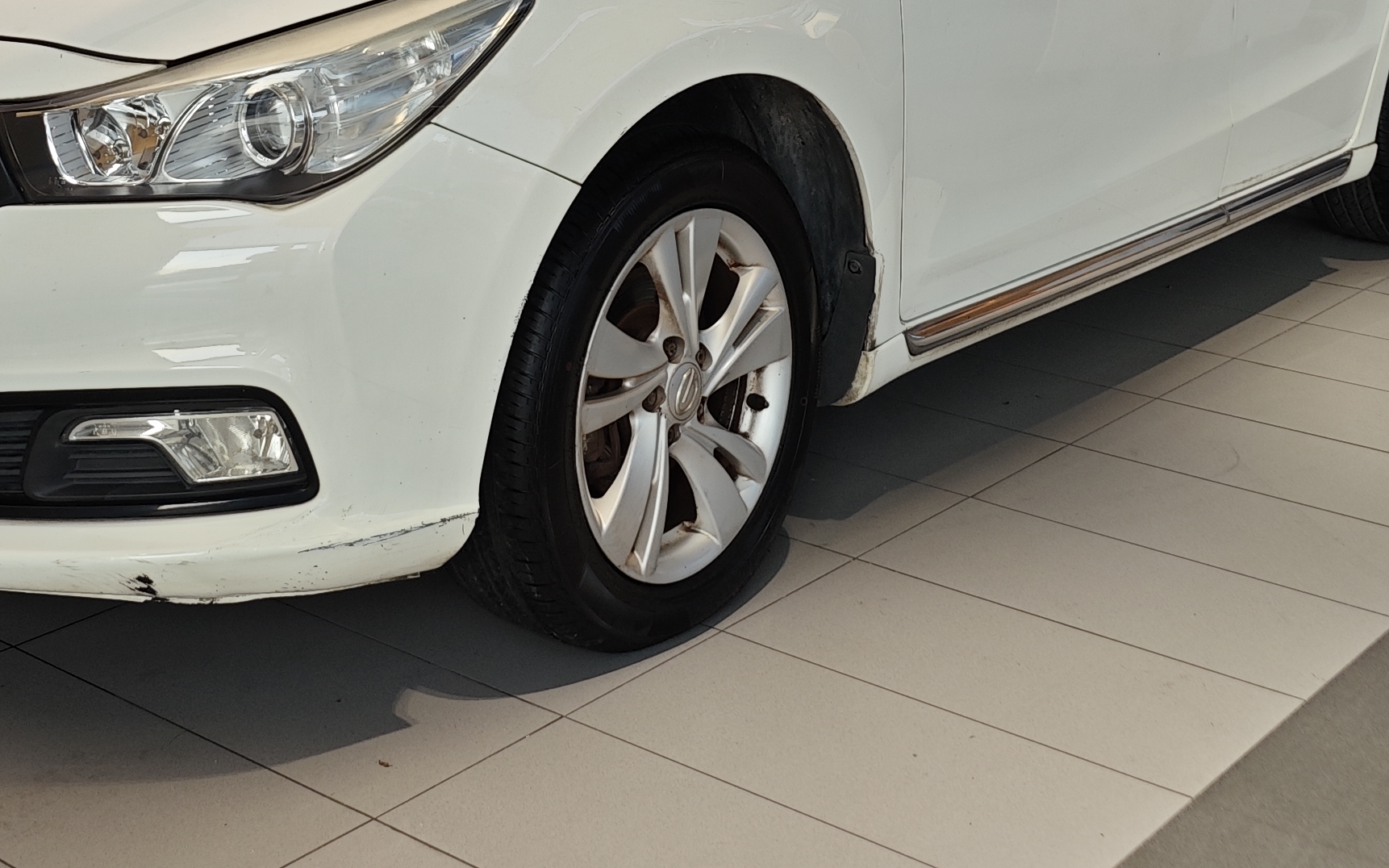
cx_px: 512
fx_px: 2195
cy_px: -279
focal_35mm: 58
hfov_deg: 34.9
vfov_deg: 20.3
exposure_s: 1/115
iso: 50
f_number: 1.9
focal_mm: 8.7
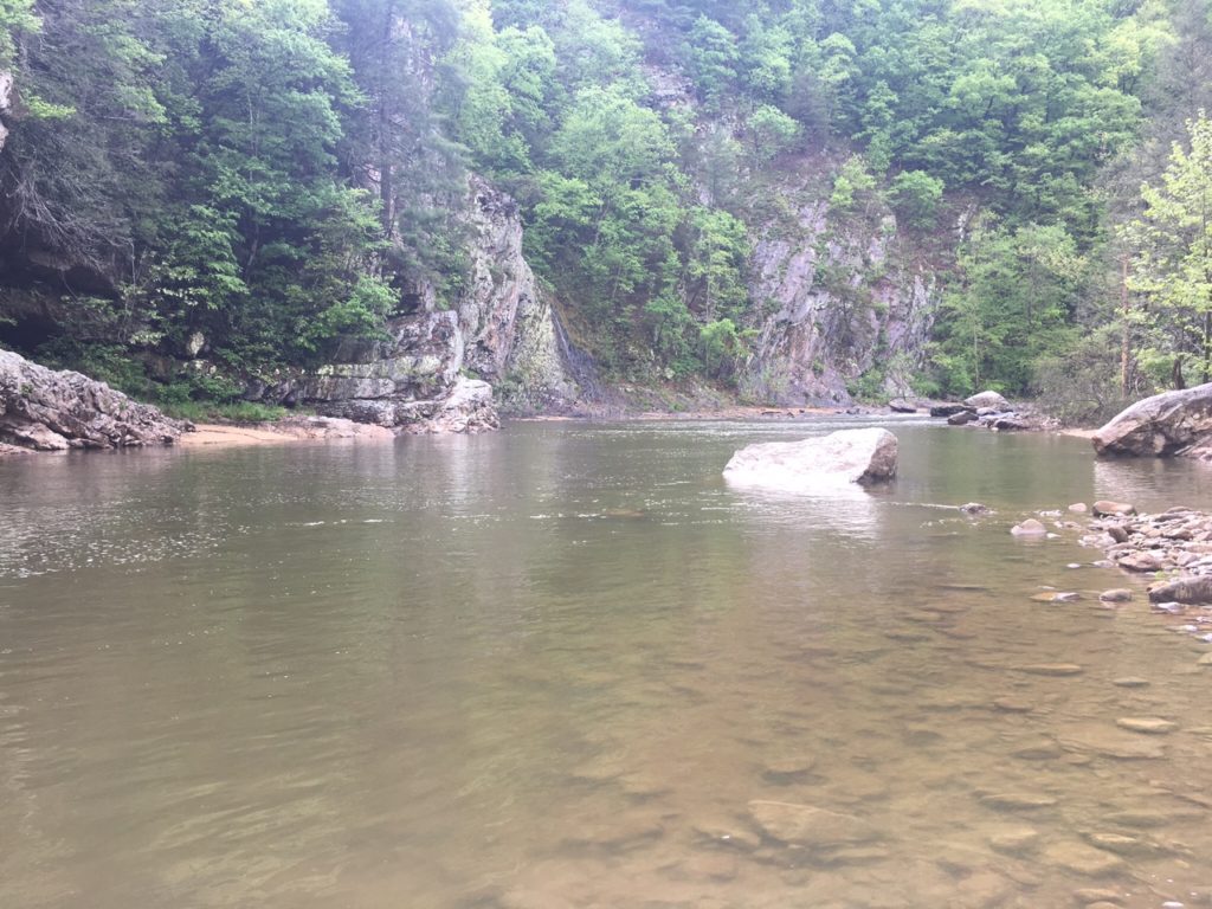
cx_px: 606
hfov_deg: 61.7
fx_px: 1015
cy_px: 454
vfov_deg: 48.2
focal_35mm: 29
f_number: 2.2
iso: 25
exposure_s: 1/120
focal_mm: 4.15
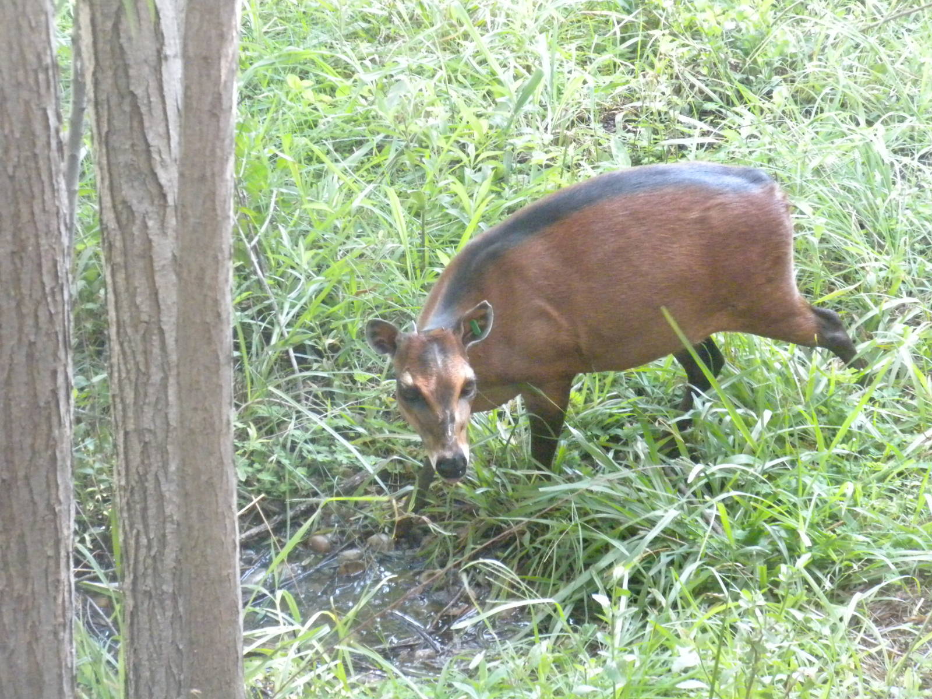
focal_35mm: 119
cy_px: 350
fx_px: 3204
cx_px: 466
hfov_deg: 16.6
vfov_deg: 12.5
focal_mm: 21
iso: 800
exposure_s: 1/110
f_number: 5.1
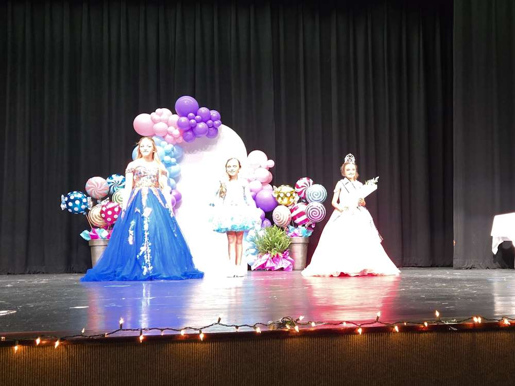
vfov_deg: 58.9
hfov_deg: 73.9
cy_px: 193
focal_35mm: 23
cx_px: 258
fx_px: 342
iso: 640
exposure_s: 1/120
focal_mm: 5.4
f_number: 1.8
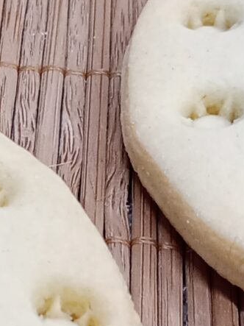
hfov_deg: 8.9
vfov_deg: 12.2
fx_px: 1523
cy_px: 174
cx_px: -153
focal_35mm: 162
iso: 439
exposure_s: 1/33.3
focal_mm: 4.27
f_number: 1.8
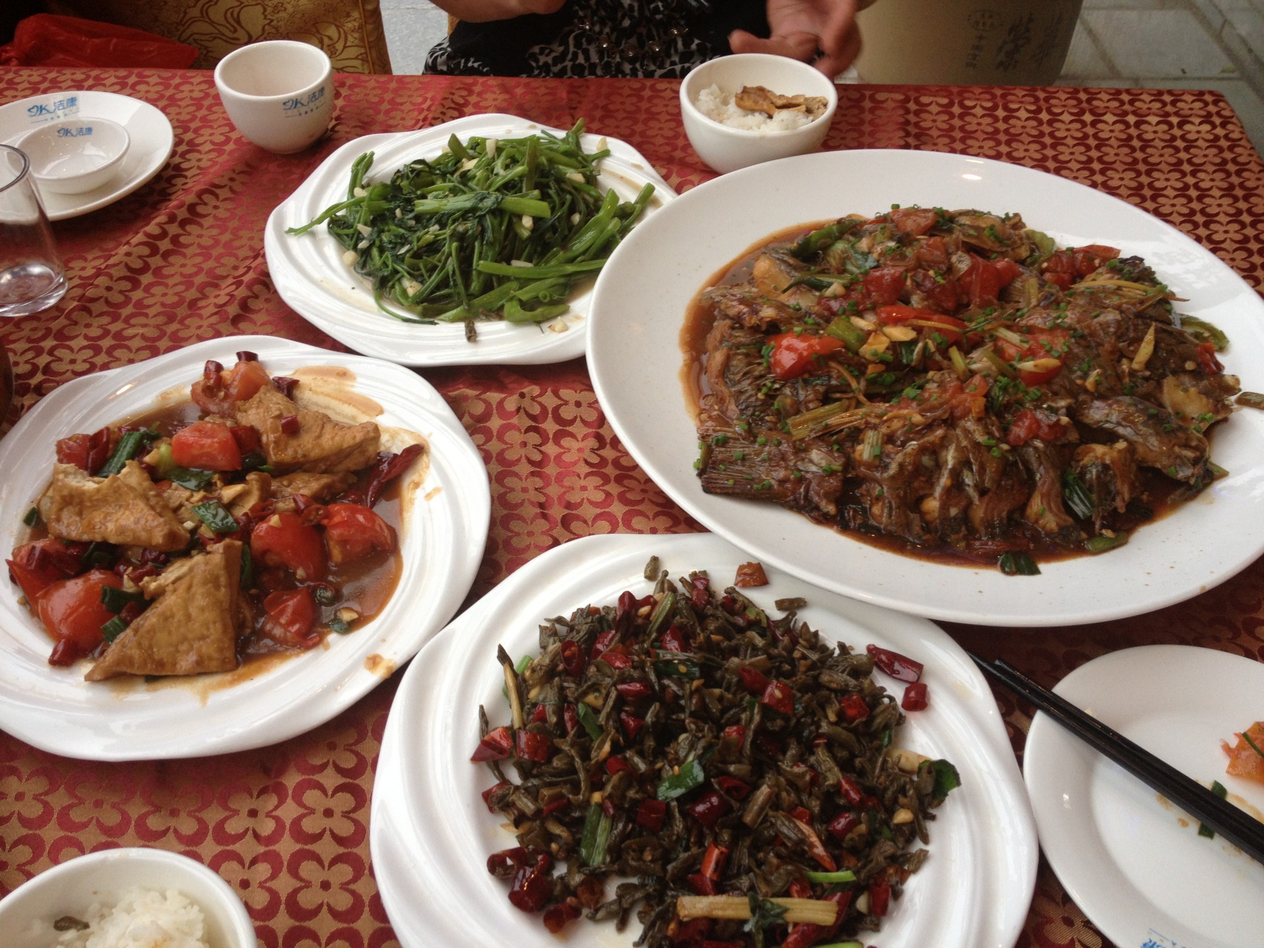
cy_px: 474
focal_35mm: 35
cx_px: 632
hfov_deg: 52.6
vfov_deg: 40.7
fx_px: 1278
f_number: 2.4
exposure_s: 1/60
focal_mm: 4.28
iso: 64
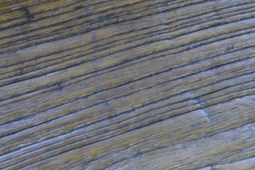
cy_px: -173
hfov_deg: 7.2
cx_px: 297
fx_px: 2015
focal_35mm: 284
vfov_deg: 4.8
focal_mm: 29
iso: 900
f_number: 4.2
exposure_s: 1/60
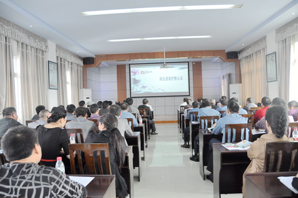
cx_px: 149
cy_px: 99
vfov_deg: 47.8
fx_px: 223
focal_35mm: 27
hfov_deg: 67.5
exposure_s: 1/60
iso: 640
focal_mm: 18
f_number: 4
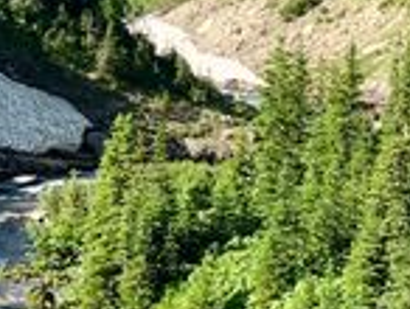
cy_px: -211
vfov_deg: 10.0
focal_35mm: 142
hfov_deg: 13.8
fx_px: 1685
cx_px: 306
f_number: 1.5
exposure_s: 1/4444
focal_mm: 5.7
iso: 50
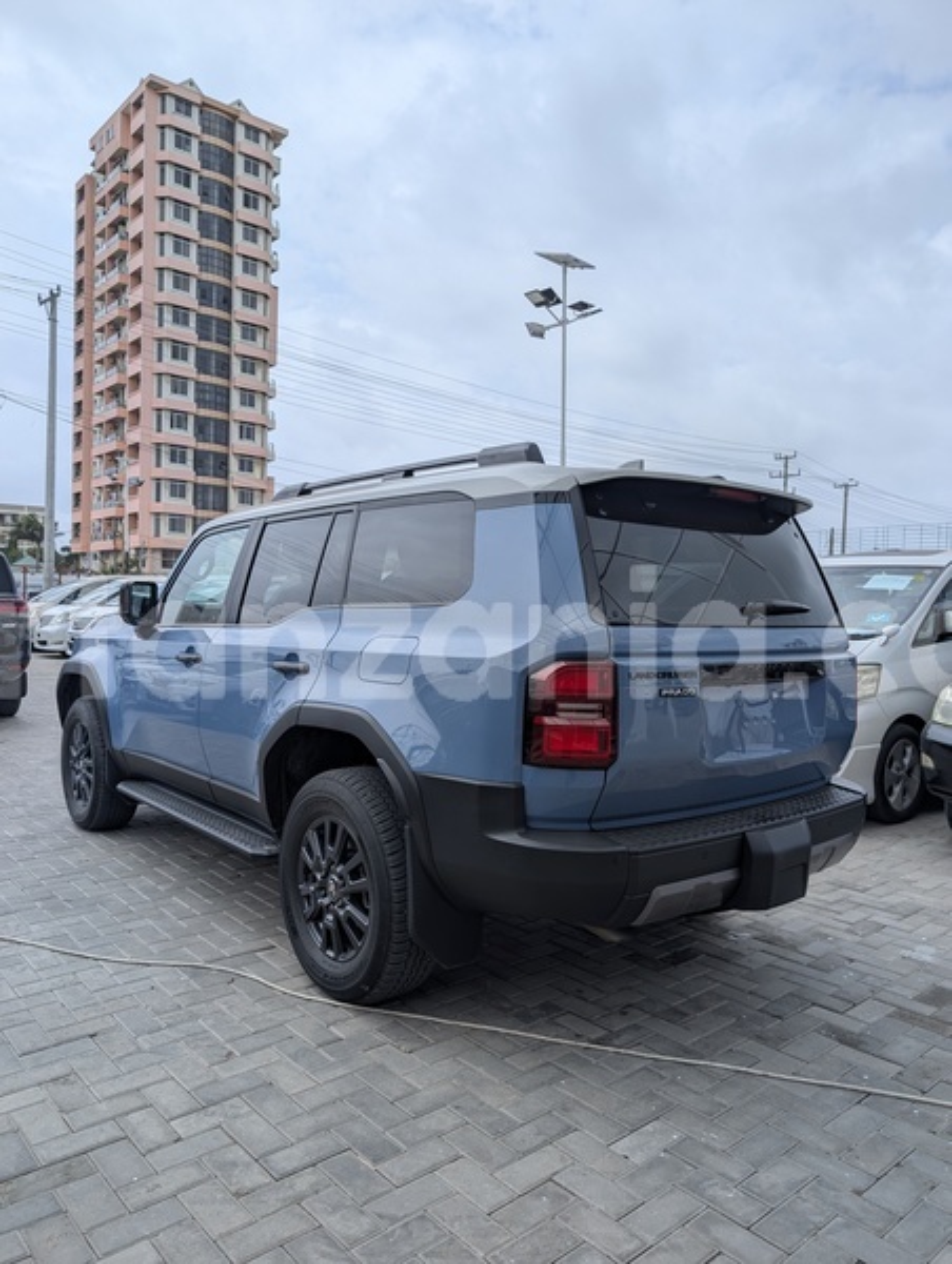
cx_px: 476
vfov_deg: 71.5
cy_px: 632
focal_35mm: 24
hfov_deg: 57.0
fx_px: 878
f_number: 1.68
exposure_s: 1/1368
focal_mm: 6.9
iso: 21
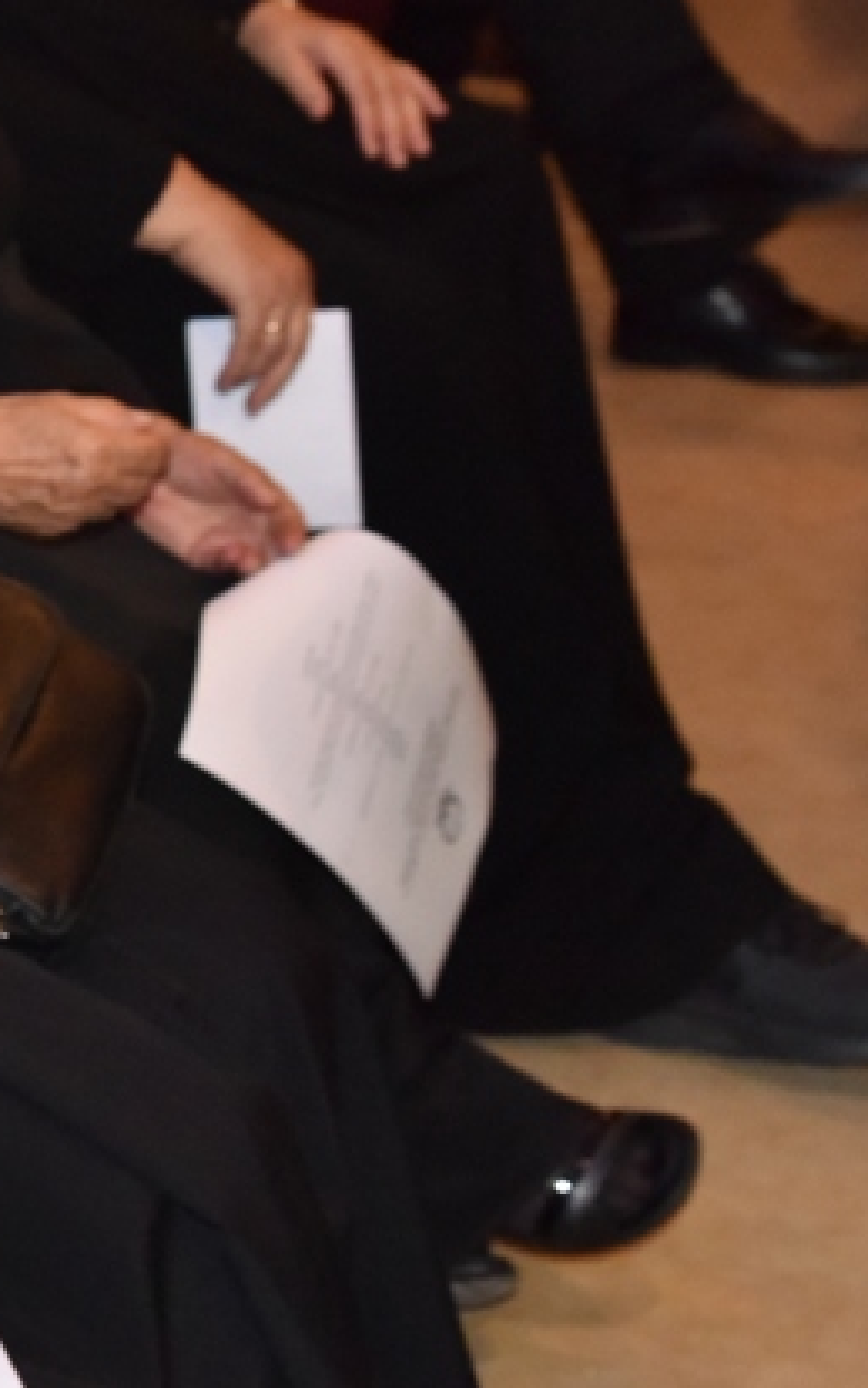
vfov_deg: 16.4
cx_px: -586
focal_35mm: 126
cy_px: 287
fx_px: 4766
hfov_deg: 10.0
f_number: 7.1
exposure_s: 1/60
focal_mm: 50
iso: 3200
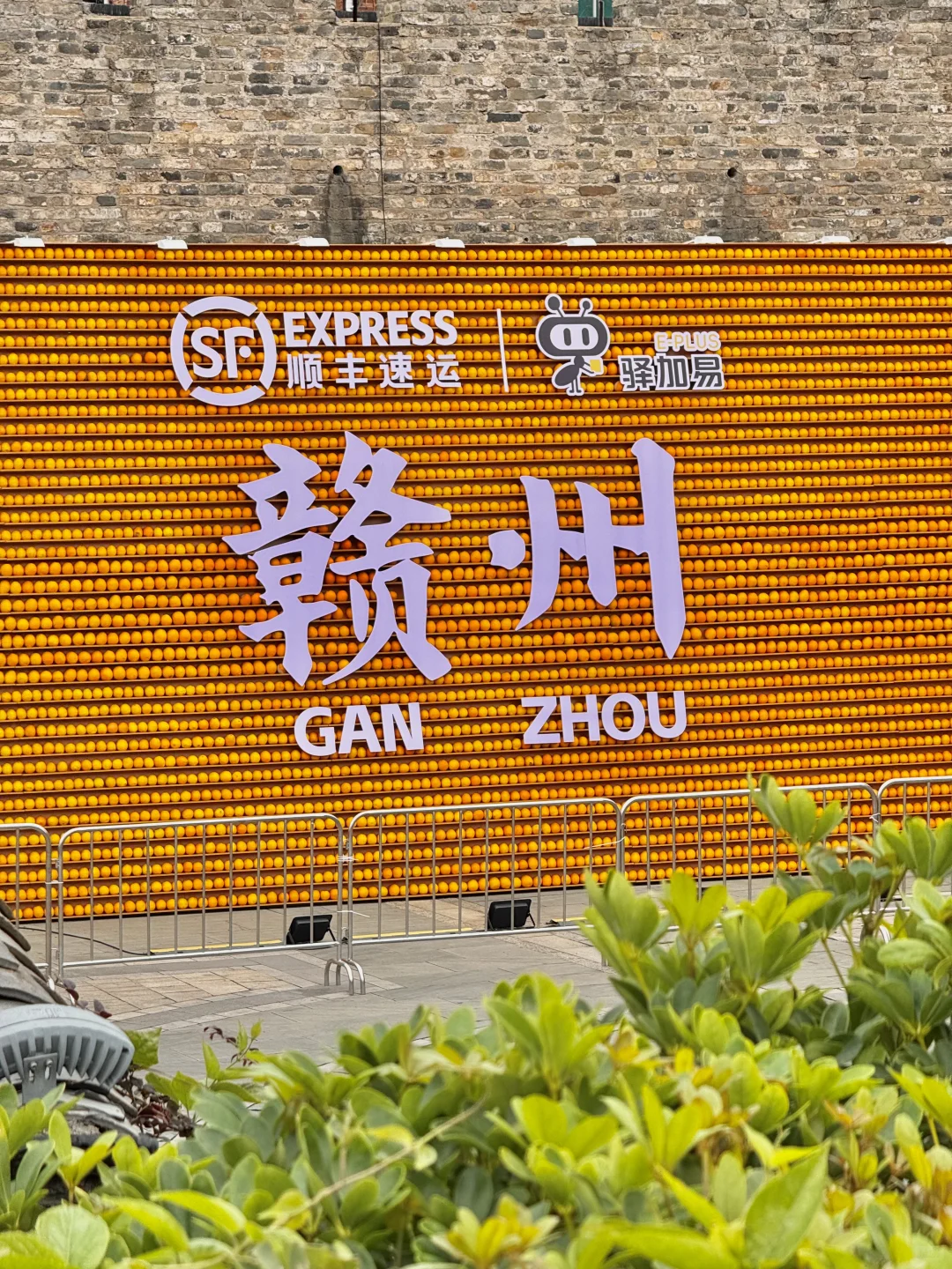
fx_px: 4400
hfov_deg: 12.3
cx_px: 476
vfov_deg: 16.4
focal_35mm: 120
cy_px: 634
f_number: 2.8
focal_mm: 15.66
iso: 50
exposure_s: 1/165
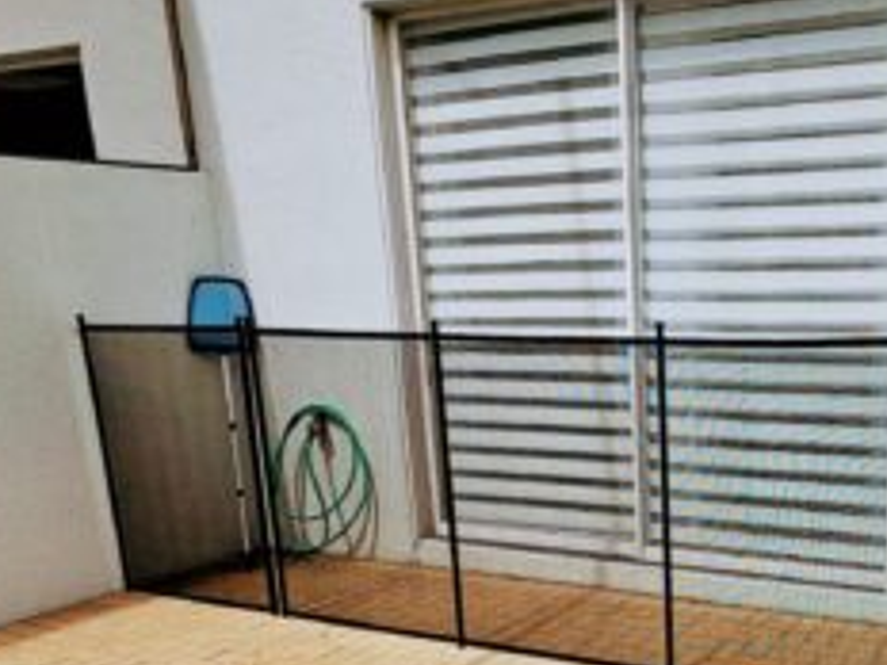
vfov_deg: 35.7
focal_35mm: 39
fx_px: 999
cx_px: 698
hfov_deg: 45.6
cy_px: 522
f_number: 1.7
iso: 10
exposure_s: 1/709
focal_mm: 6.3
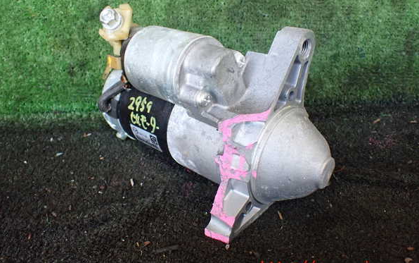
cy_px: 118
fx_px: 366
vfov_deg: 39.4
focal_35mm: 32
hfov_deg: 59.6
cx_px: 209
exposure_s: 1/125
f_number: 2.3
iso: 500
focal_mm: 5.4
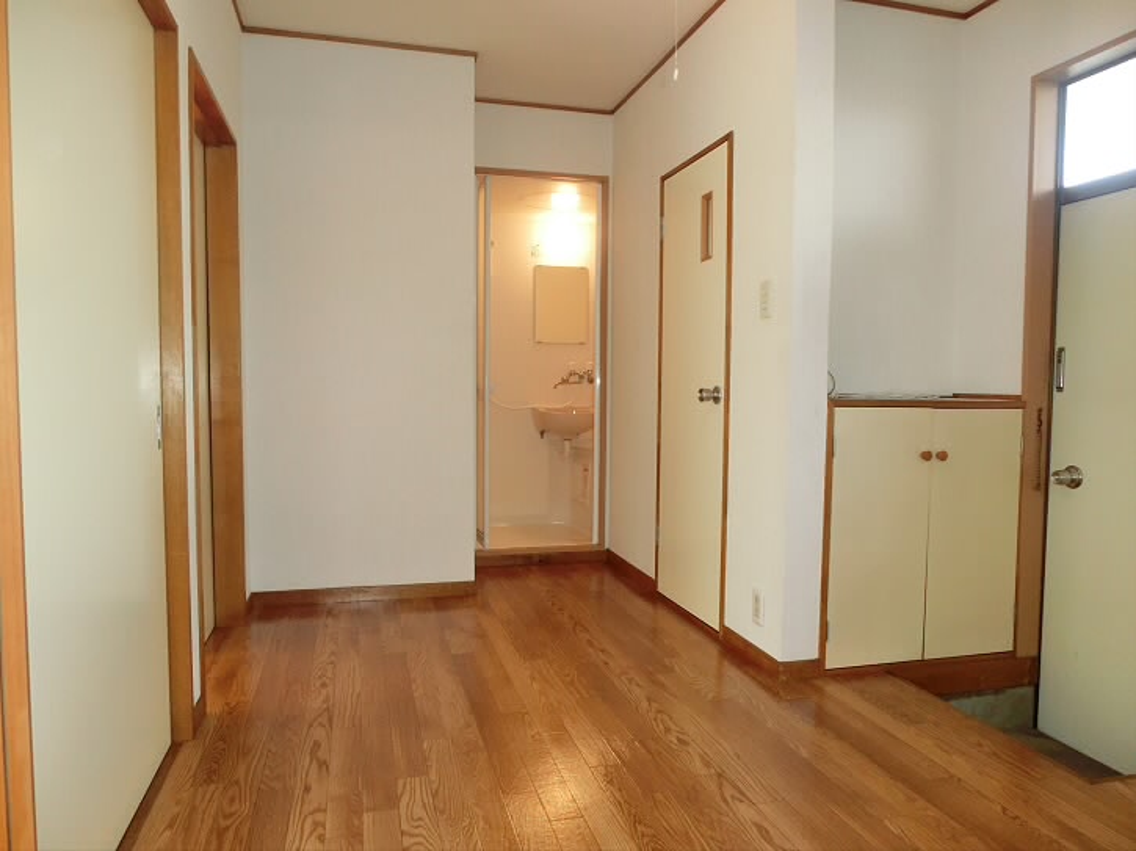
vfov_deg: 56.8
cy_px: 426
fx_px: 787
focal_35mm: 24
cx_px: 568
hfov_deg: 71.6
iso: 400
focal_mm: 4.24
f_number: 3
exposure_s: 1/100
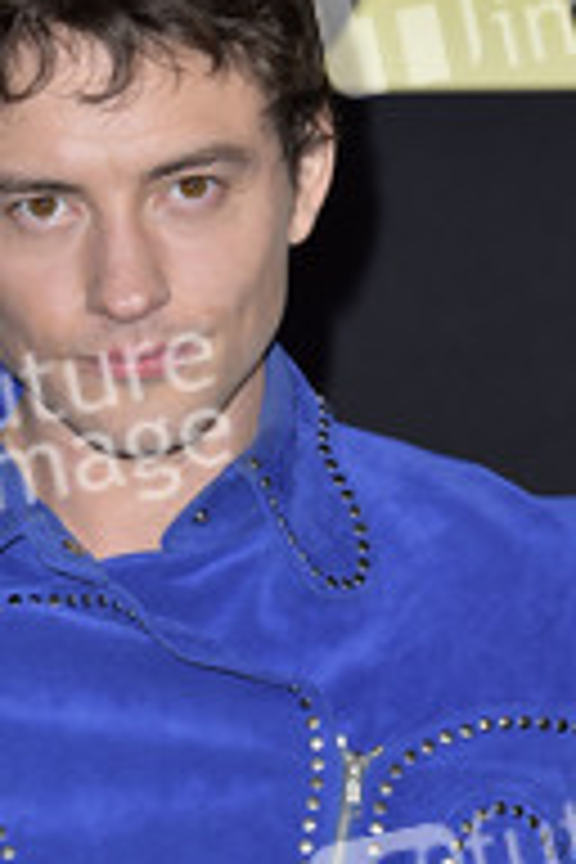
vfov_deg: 7.9
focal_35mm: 261
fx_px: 6264
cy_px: 666
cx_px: 133
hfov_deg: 5.3
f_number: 6.3
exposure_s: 1/250
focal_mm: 125
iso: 400
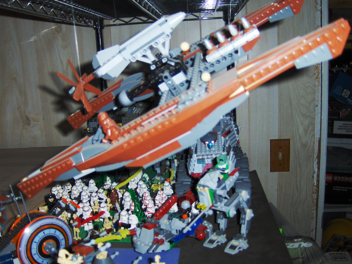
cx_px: 176
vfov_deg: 40.7
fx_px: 356
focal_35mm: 35
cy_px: 132
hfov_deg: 52.6
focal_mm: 7.5
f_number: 2.8
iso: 100
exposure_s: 1/60
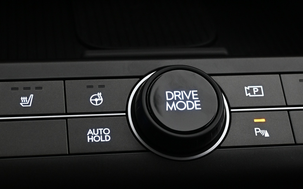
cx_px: 173
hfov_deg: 28.6
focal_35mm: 72
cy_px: 100
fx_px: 595
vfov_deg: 18.1
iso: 1600
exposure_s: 1/15
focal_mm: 30
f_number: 4.8
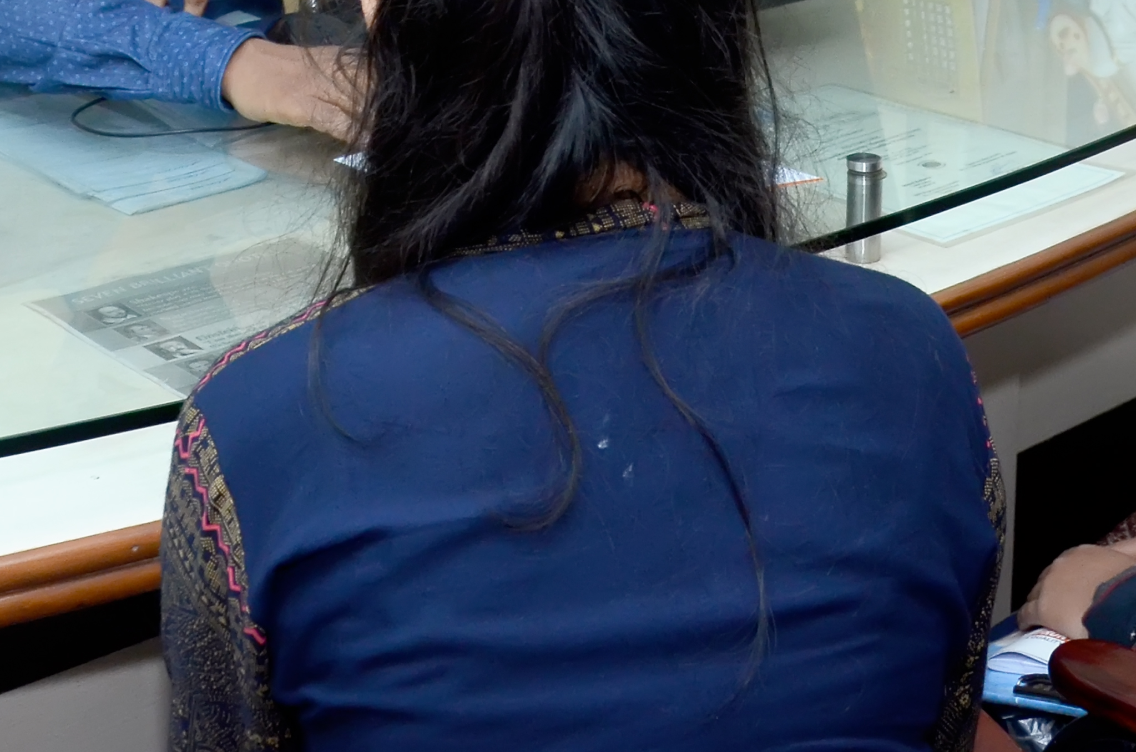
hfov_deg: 30.4
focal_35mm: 65
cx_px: 883
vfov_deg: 19.7
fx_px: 2047
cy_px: -128
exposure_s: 1/50
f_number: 5.6
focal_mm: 18
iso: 800
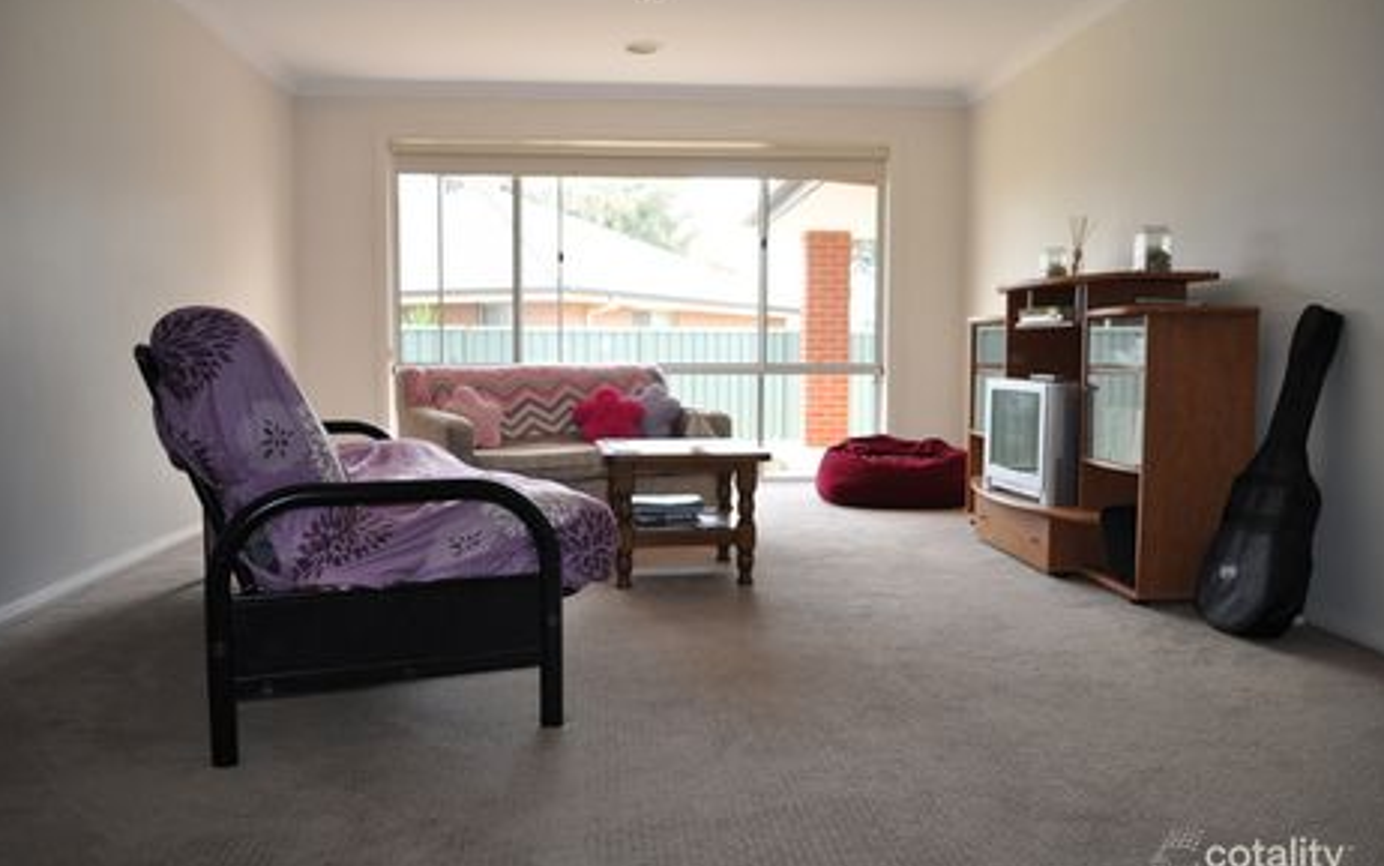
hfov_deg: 66.5
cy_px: 448
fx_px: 1056
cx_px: 689
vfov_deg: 44.6
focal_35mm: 28
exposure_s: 1/200
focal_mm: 18
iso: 360
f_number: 3.5
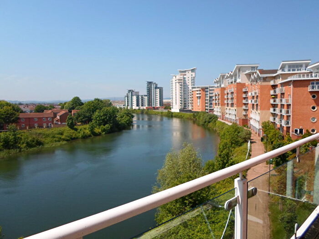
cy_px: 120
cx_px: 160
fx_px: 230
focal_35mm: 25
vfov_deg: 54.9
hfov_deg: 69.4
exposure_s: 1/1500
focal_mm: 4.5
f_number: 2.5
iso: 80
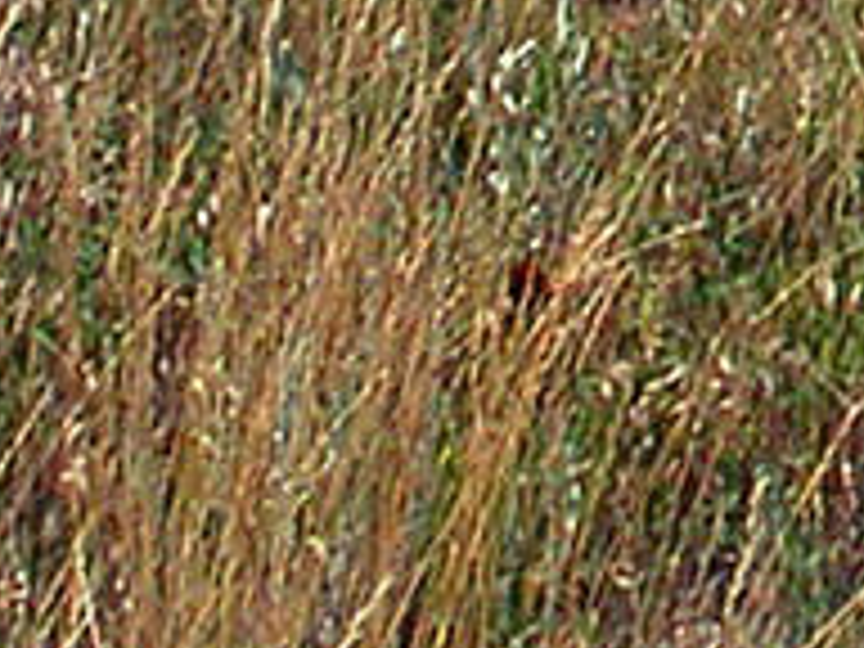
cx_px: 2106
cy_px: -1386
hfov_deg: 4.5
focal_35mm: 432
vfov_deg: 3.4
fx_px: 10783
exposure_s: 1/315
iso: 100
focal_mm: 12.9
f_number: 9
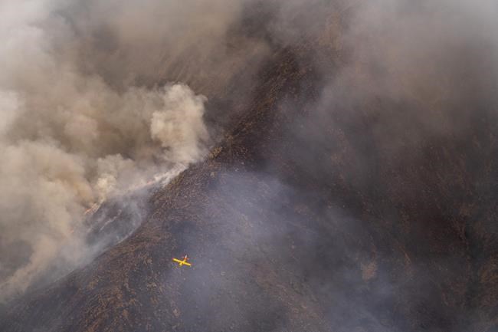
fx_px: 968
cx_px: 249
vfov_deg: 19.4
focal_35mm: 70
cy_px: 166
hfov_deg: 28.9
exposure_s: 1/320
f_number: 4
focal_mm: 46.6
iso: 800
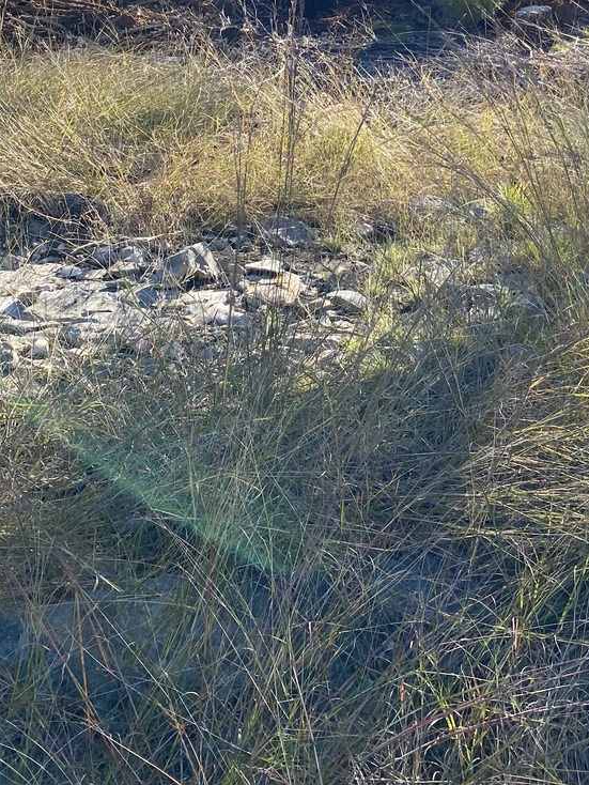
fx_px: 1156
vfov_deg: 34.4
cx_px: 336
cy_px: 16
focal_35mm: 51
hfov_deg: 28.5
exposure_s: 1/1157
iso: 32
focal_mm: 4.25
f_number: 1.8
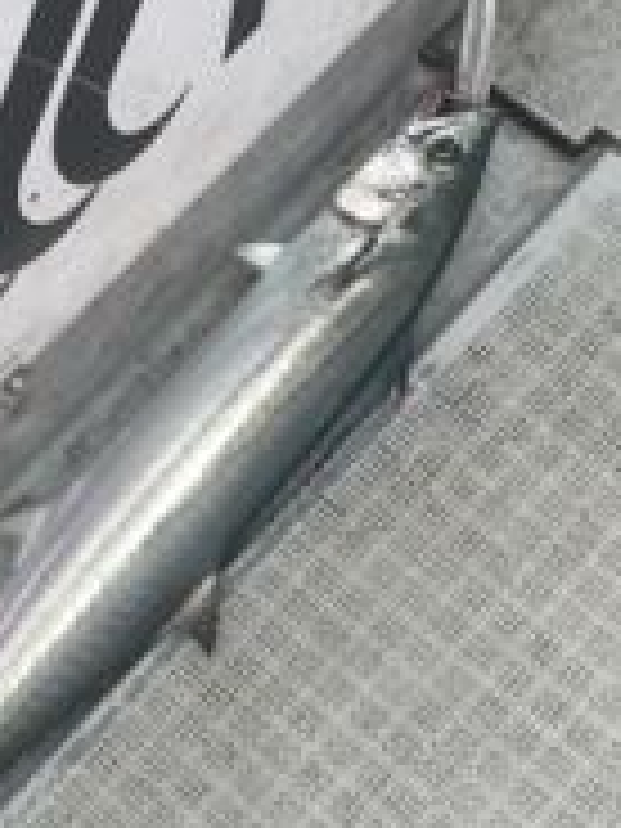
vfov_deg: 30.3
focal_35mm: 63
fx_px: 1507
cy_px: 594
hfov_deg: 23.2
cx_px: 230
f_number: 2.2
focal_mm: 4.15
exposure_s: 1/785
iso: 25
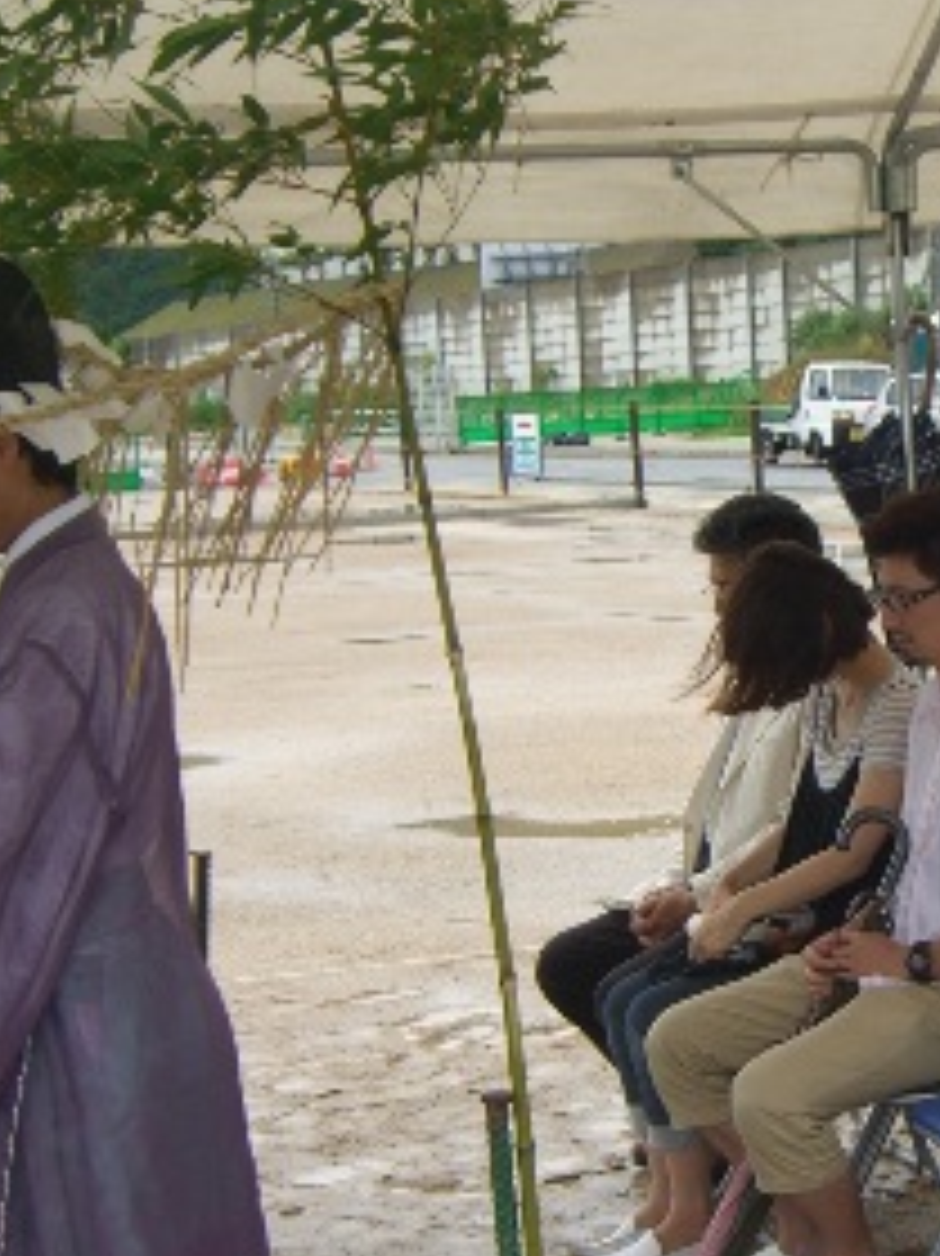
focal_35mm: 79
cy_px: 754
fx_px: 2863
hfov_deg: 18.1
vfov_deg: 24.7
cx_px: 971
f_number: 4
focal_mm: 7.9
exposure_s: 1/250
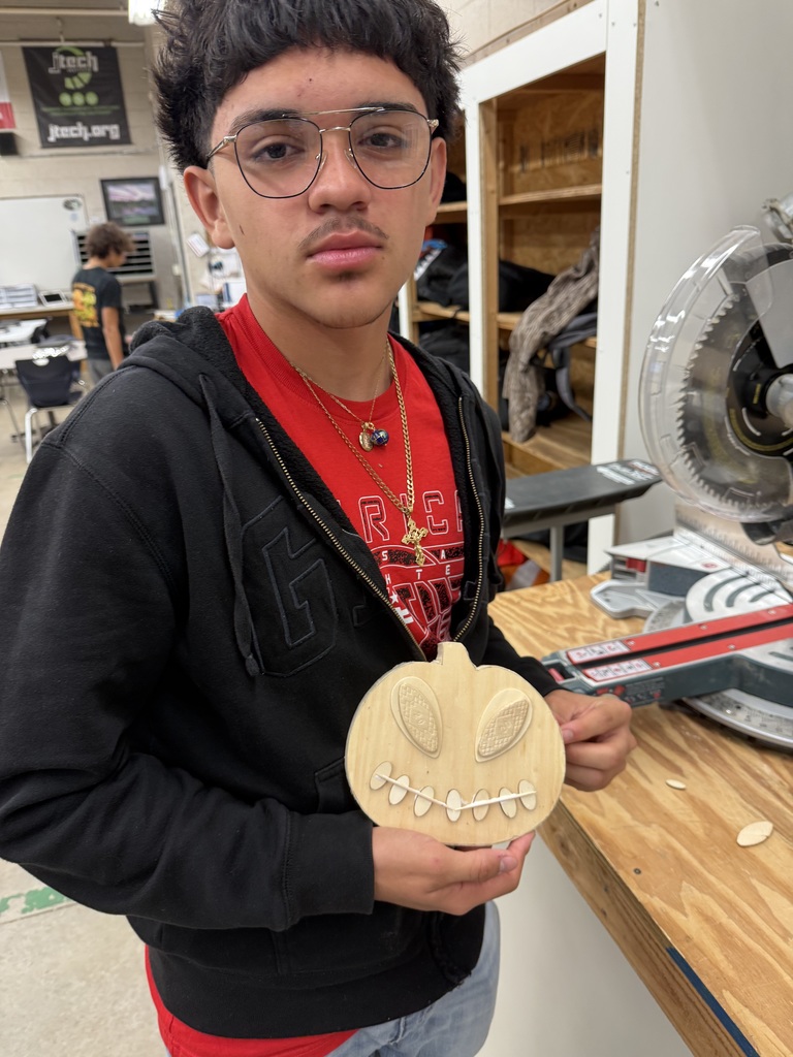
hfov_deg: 56.8
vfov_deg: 71.6
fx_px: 733
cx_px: 396
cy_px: 528
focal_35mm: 24
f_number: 1.78
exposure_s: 1/60
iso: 125
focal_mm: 6.76
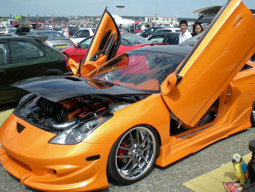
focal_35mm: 41
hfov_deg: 45.7
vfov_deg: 35.1
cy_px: 92
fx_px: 302
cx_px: 136
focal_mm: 6.3
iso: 50
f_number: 4.6
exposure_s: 1/362
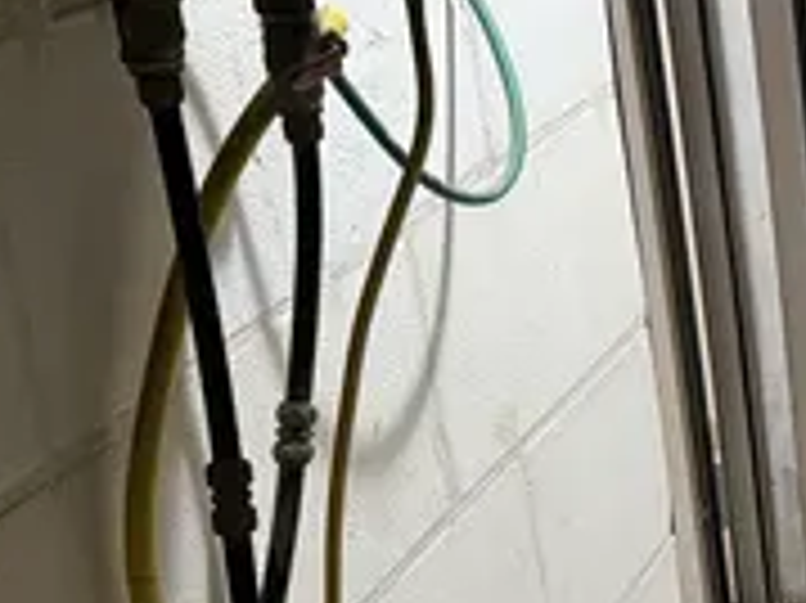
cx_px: 1319
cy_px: 423
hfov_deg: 19.0
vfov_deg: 17.1
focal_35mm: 86
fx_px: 2001
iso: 640
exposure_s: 1/33
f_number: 1.78
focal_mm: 6.76
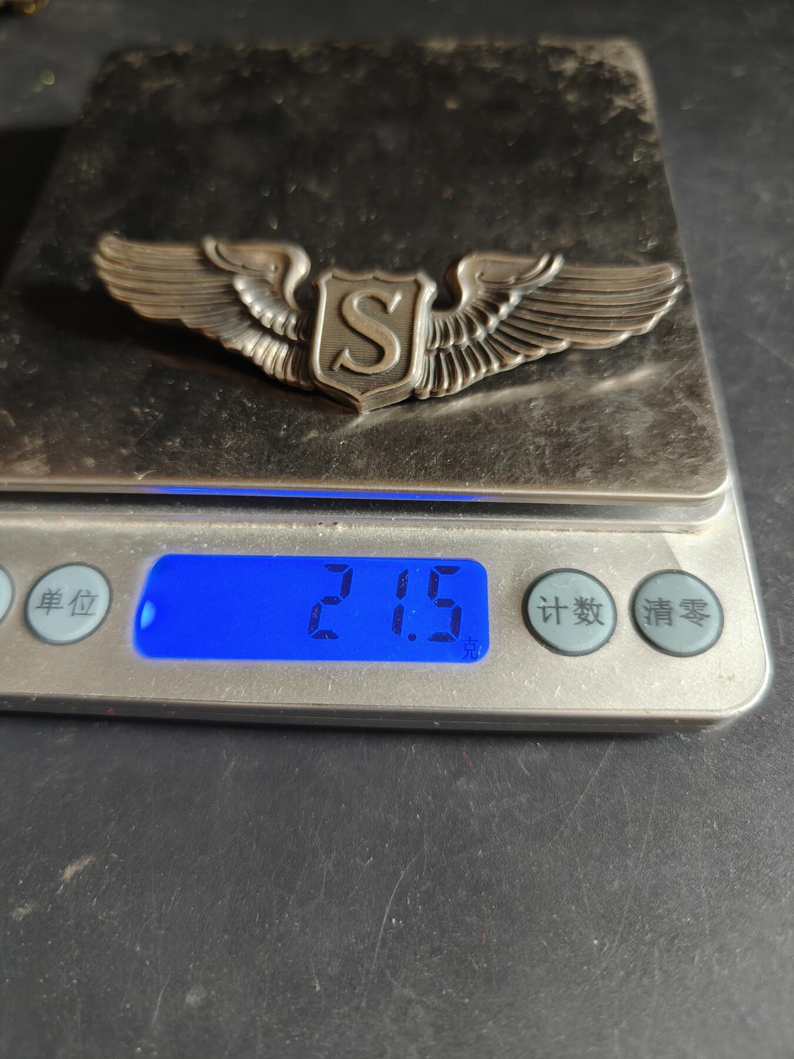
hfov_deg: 58.9
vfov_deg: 73.9
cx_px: 397
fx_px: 703
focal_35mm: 23
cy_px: 530
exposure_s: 1/100
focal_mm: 6.06
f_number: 1.6
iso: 800
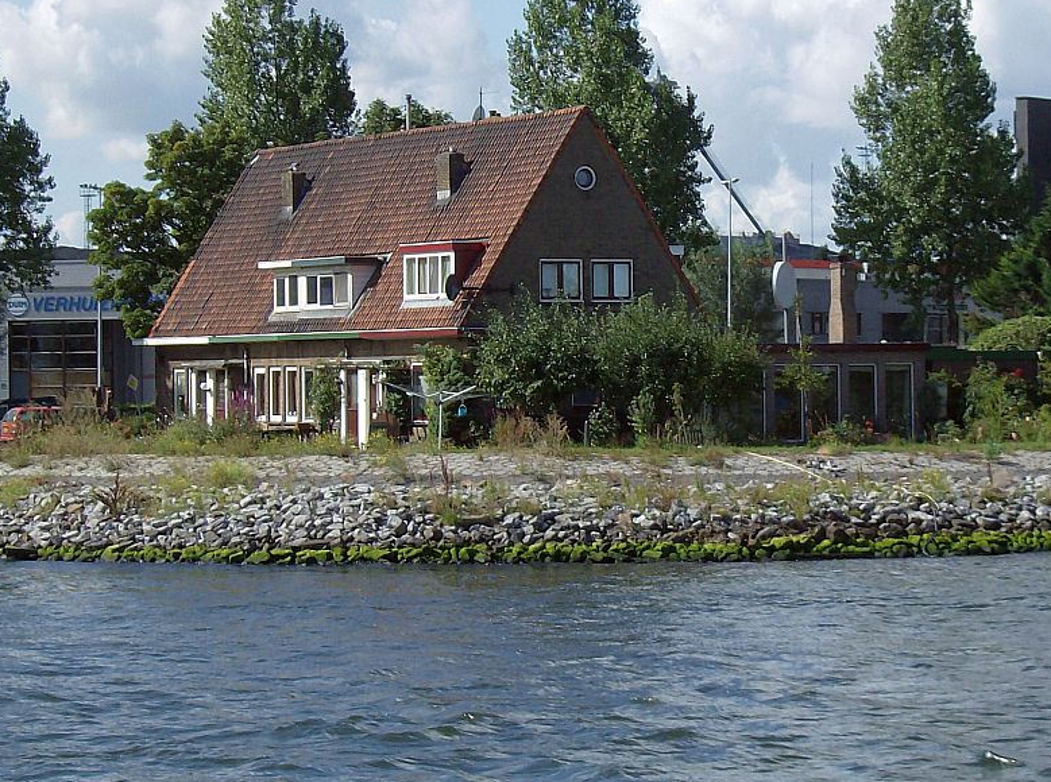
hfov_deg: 13.9
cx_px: 596
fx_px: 4300
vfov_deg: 10.4
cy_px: 287
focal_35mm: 142
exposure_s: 1/329
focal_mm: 18
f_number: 7.8
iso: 100
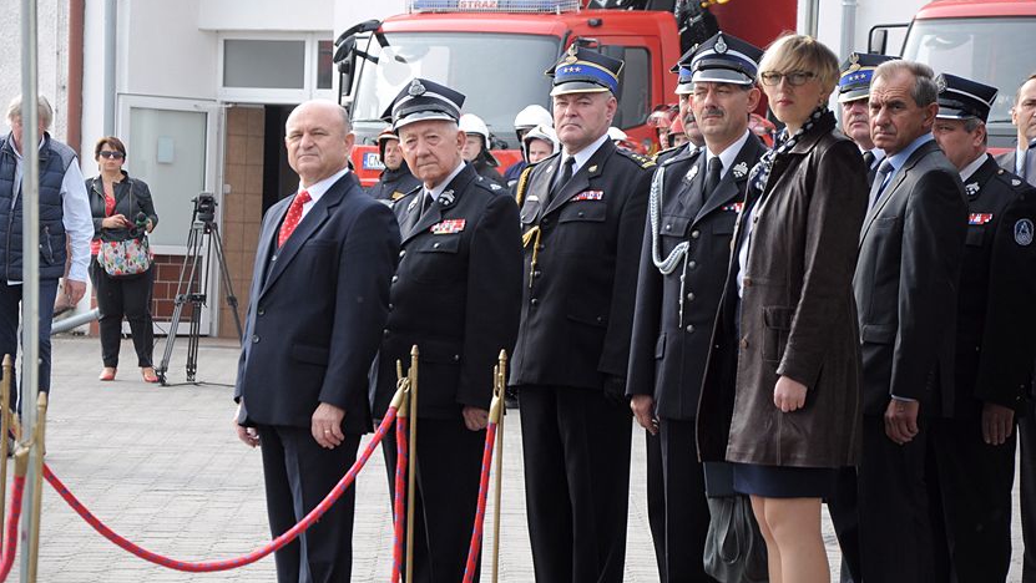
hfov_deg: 12.8
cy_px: 247
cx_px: 509
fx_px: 4631
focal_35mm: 169
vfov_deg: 7.2
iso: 500
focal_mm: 105
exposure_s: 1/500
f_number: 5.6
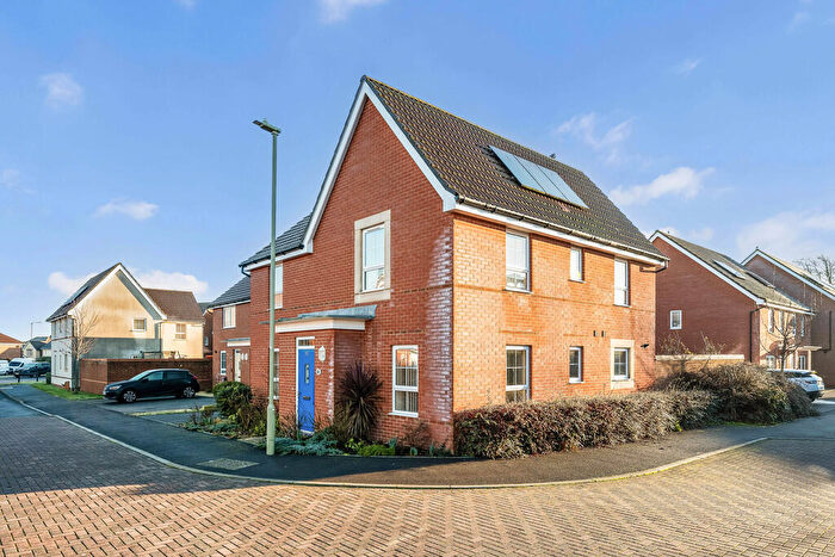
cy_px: 278
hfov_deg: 81.2
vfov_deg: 59.5
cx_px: 418
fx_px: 487
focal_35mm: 21
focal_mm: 21
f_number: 8
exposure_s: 1/125
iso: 250
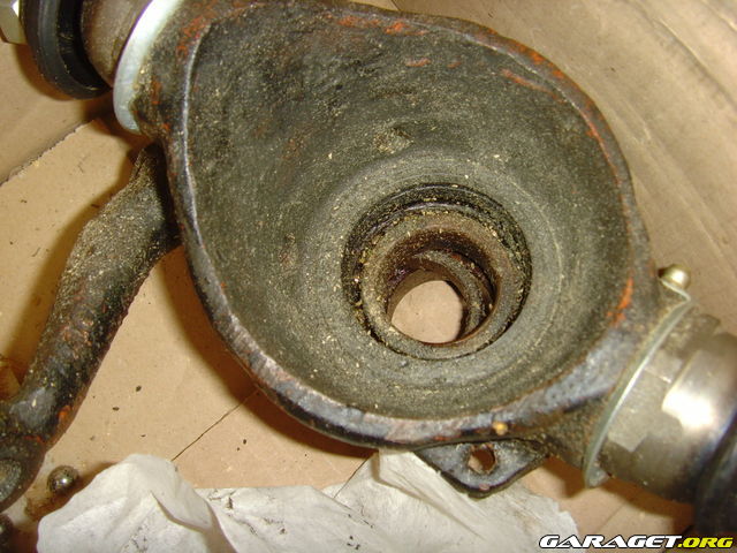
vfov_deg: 36.8
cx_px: 368
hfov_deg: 47.9
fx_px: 830
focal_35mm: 39
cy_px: 276
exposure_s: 1/1.43
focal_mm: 6.6
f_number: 3.5
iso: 100
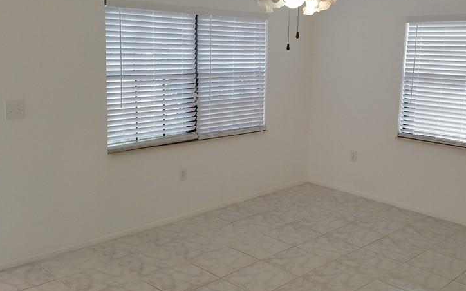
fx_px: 495
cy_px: 104
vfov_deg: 32.5
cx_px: 280
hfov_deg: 50.1
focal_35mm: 39
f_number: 1.7
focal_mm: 4.2
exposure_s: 1/266
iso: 50
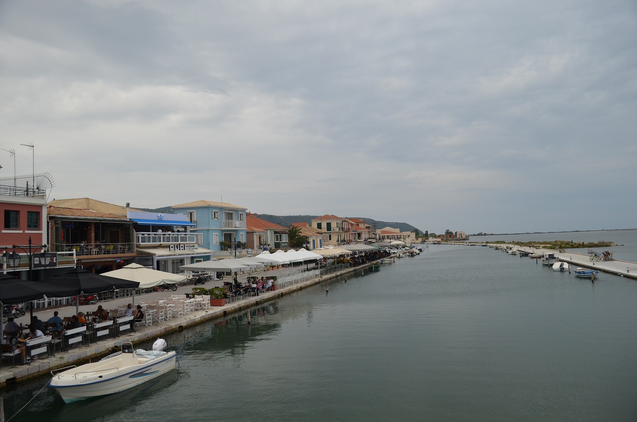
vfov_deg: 47.7
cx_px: 318
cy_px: 211
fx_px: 477
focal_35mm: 27
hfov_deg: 67.5
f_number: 4.8
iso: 250
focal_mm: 18
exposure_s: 1/1000
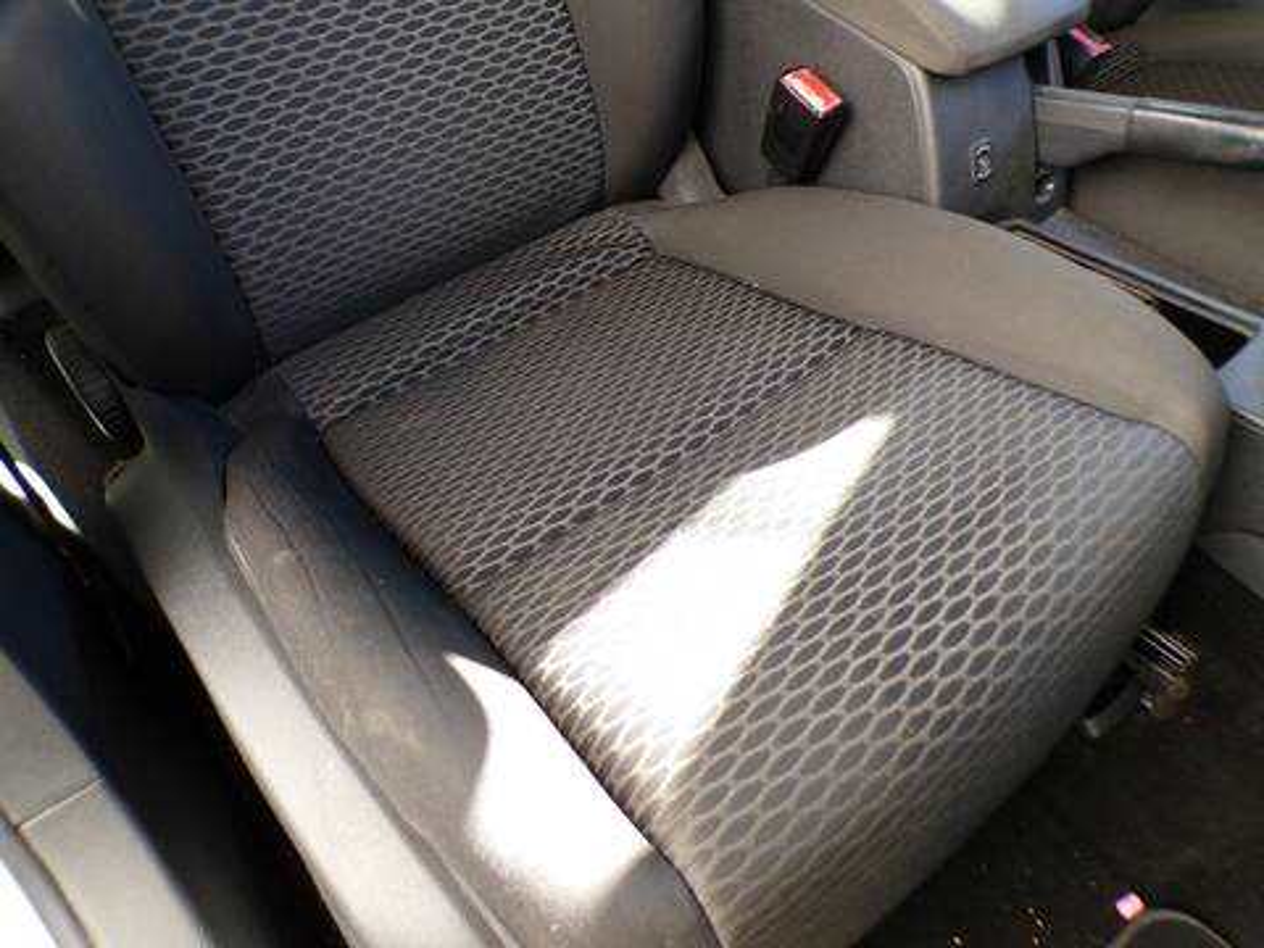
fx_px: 876
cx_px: 632
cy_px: 474
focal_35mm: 24
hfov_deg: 71.6
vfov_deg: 56.8
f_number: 3
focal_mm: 4.3
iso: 100
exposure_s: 1/52
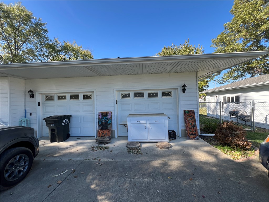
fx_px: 101
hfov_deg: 106.2
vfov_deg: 89.9
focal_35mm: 13
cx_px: 134
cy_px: 101
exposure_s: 1/365
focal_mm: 1.57
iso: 32
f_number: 1.8
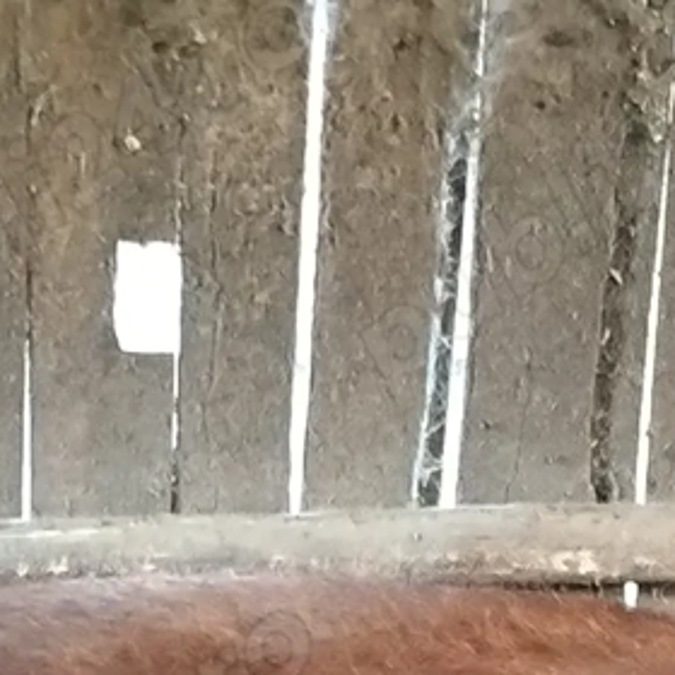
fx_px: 3067
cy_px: 846
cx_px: 333
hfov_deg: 12.6
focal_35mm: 139
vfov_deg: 12.2
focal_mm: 5.25
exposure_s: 1/20
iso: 5871
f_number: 1.75
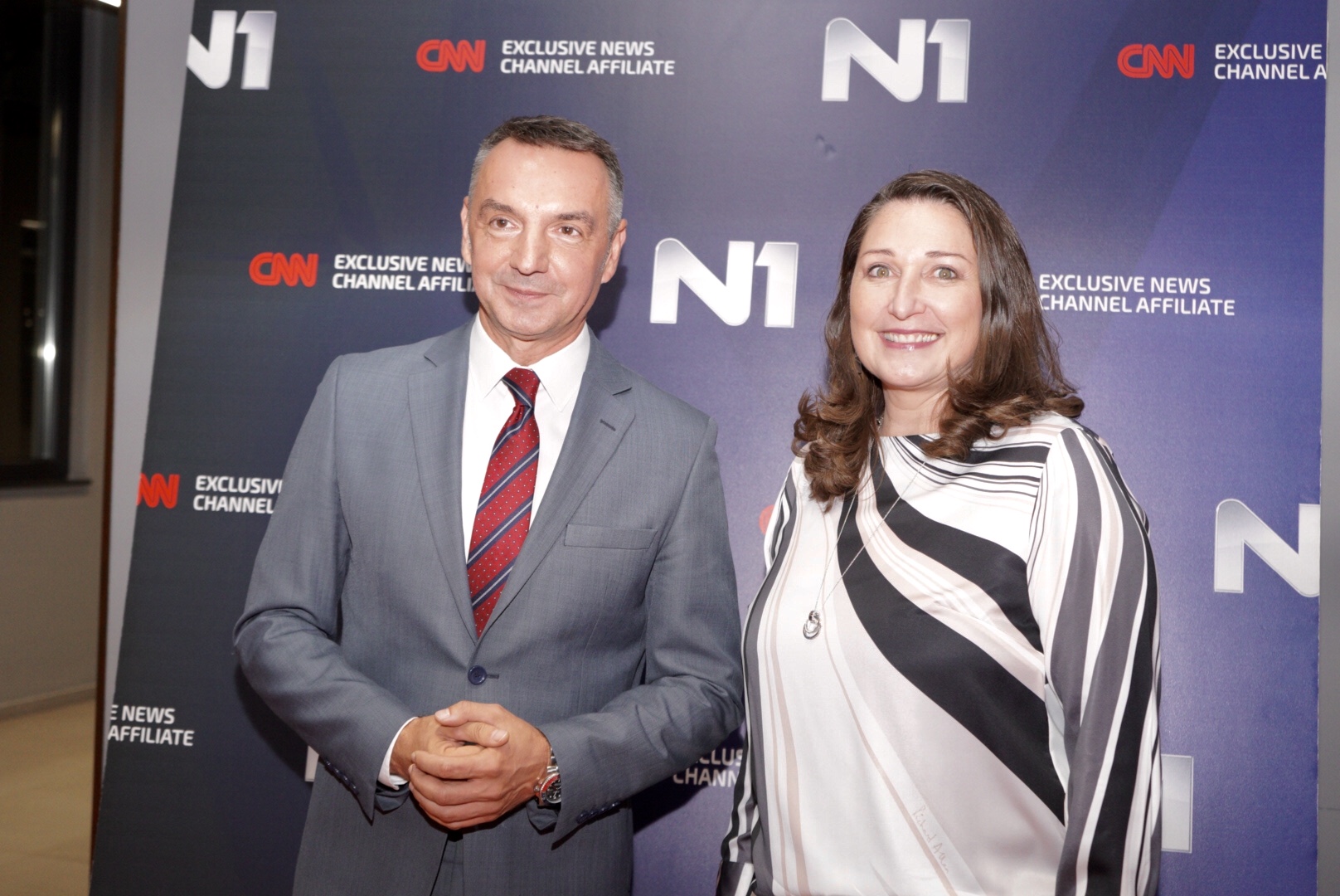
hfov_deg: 44.5
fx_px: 1639
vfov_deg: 30.6
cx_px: 670
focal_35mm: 44
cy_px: 448
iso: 1600
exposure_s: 1/160
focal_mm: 44
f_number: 4.5
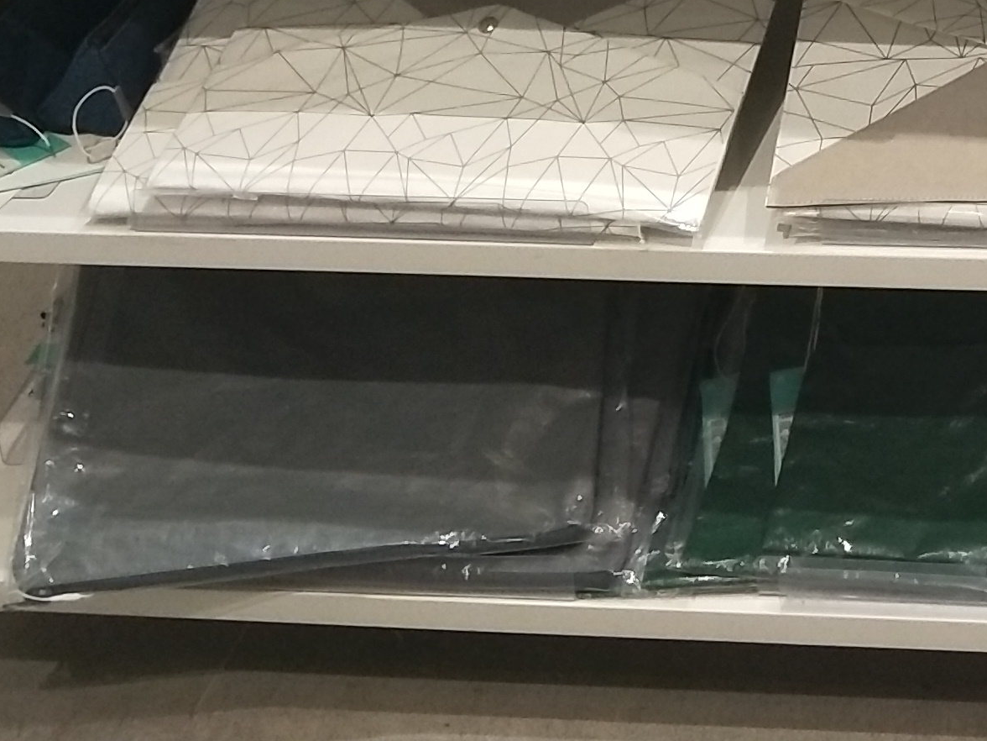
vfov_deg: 13.2
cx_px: 1474
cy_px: -697
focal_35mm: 98
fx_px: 2794
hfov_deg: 17.9
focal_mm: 4.27
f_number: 1.7
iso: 183
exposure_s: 1/100
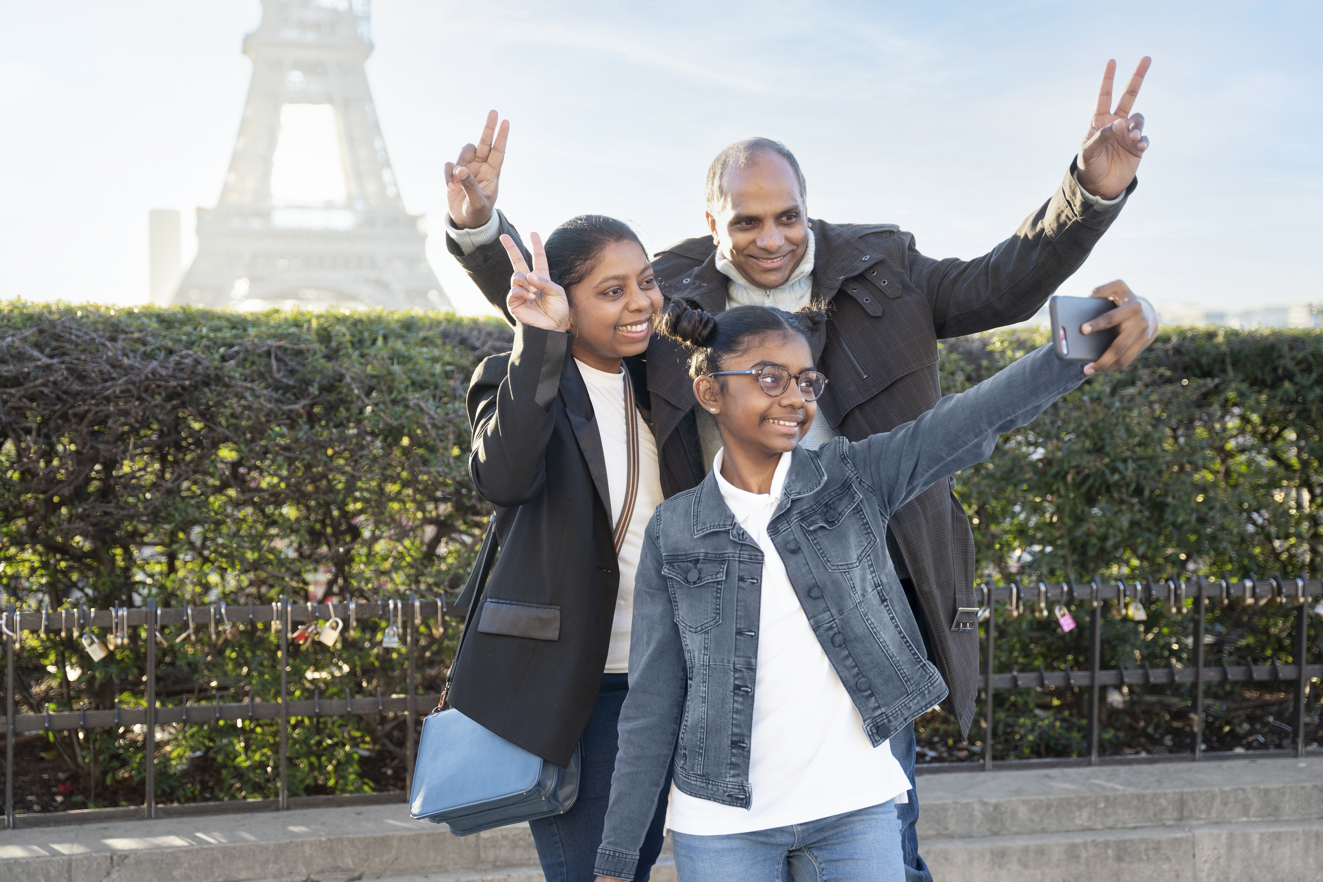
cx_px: 662
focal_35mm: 48
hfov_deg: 40.8
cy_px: 441
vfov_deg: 27.9
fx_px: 1779
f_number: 2.8
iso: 320
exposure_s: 1/500
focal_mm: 48.4
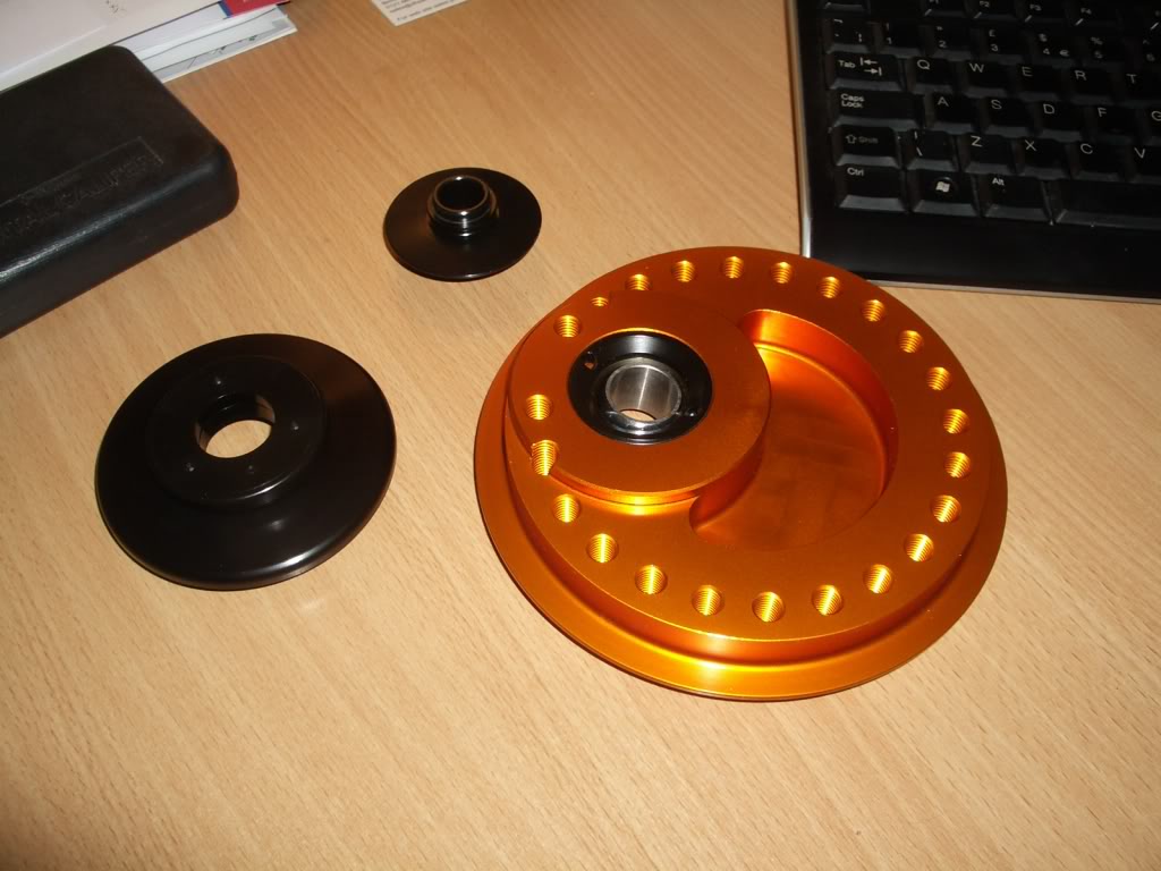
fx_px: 1174
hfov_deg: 52.6
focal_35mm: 35
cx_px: 580
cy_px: 436
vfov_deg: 40.7
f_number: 4.3
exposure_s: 1/60
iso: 80
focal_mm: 5.8
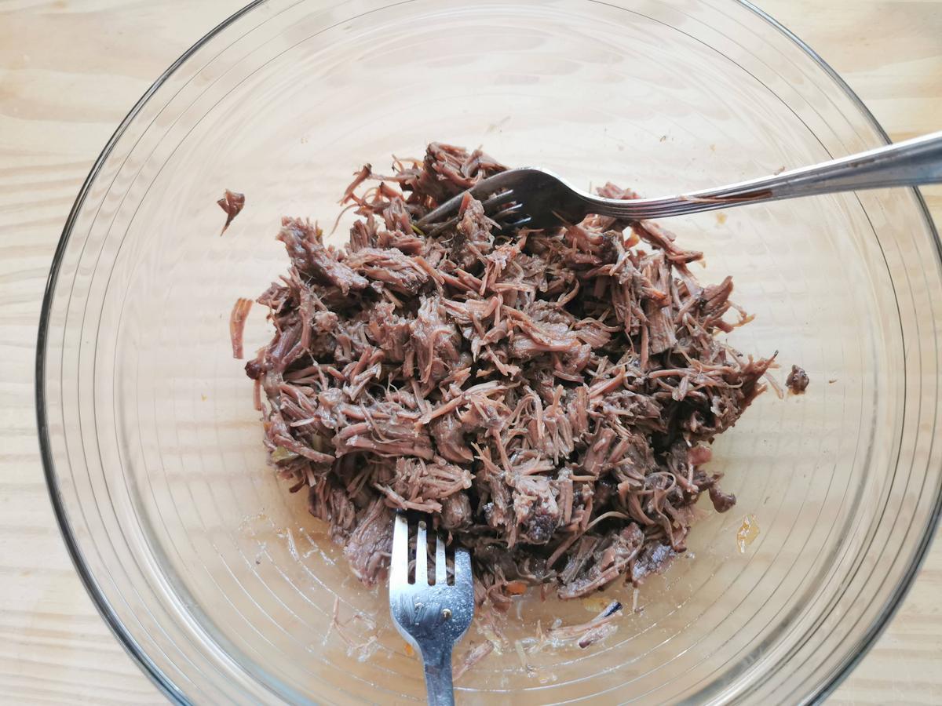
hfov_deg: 65.3
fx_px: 735
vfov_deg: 51.4
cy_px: 353
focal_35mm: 27
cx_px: 471
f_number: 1.6
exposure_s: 1/50
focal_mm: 5.56
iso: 125
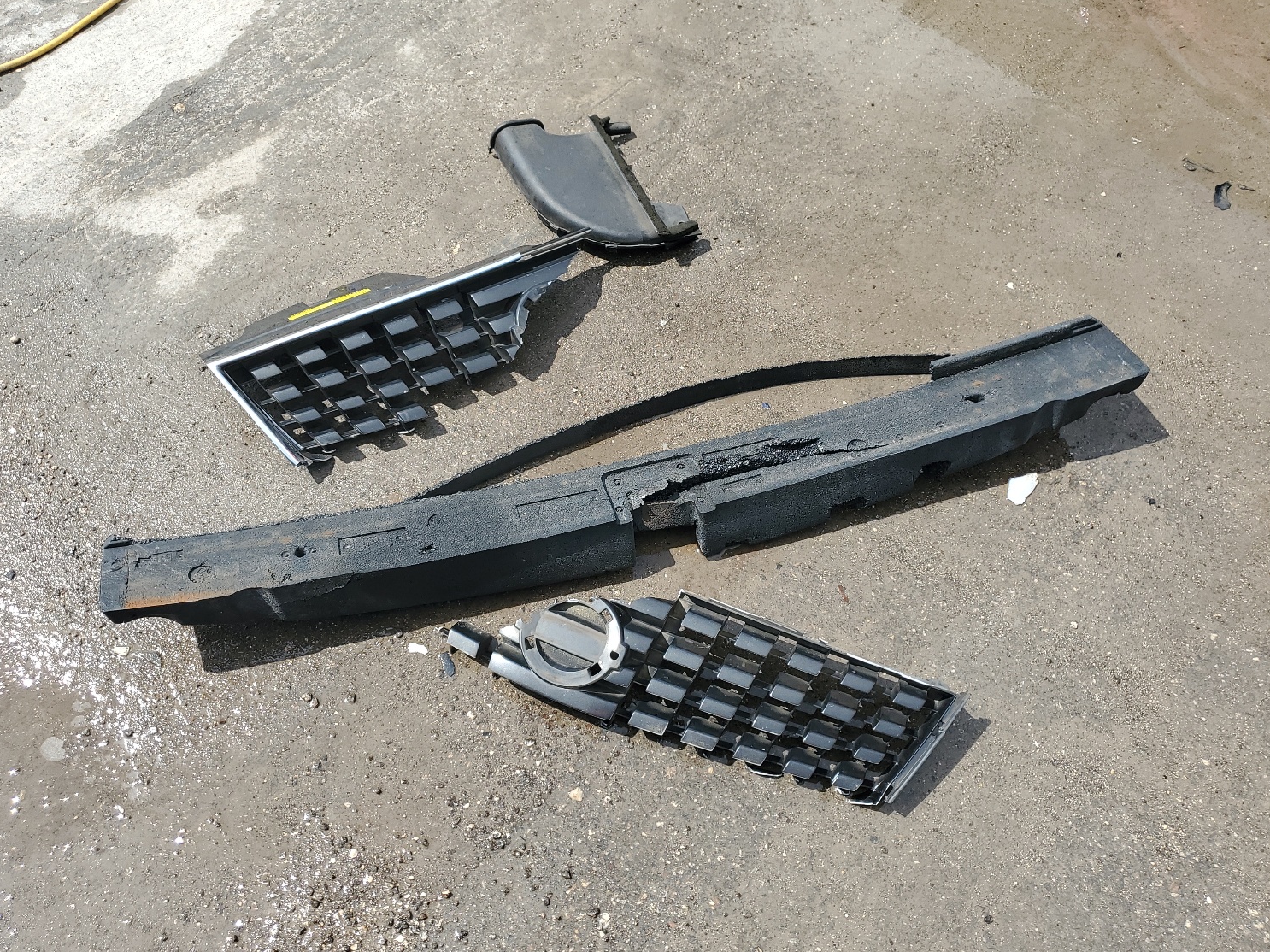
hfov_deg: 63.4
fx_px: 1027
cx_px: 598
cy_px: 484
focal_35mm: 28
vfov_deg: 49.7
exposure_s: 1/2000
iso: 50
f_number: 1.5
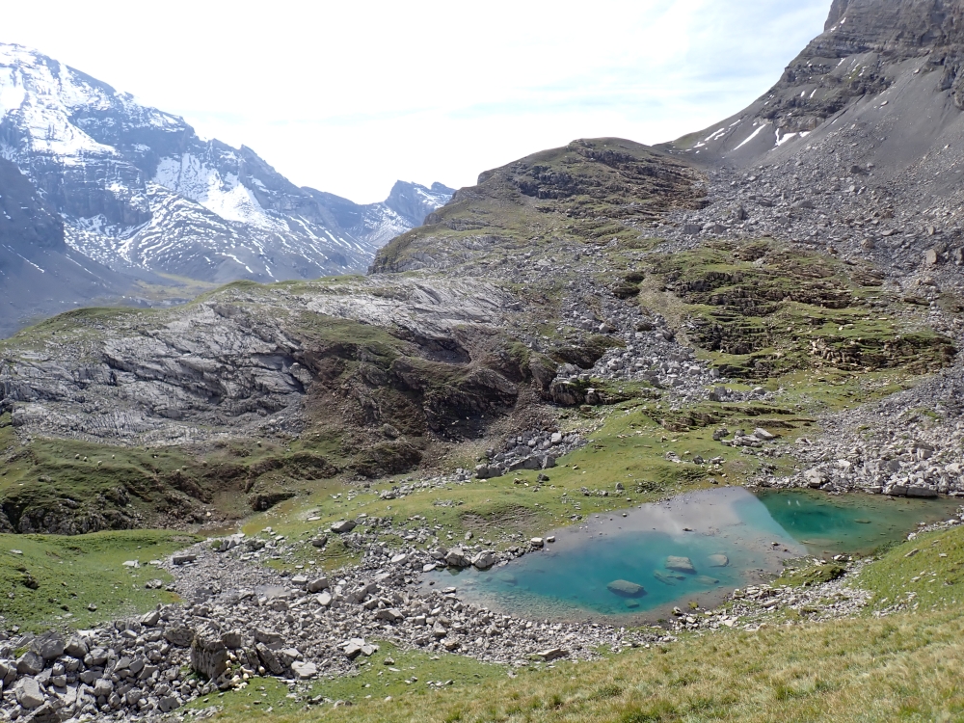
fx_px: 696
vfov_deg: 54.9
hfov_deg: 69.4
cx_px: 482
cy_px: 362
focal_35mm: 25
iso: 100
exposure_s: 1/160
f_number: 8
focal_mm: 4.5
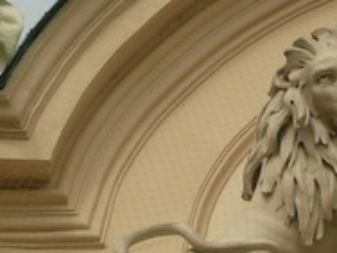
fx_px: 4011
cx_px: 629
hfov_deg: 4.7
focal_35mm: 412
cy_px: 275
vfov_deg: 3.6
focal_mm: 21.8
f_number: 5.6
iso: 100
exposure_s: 1/320
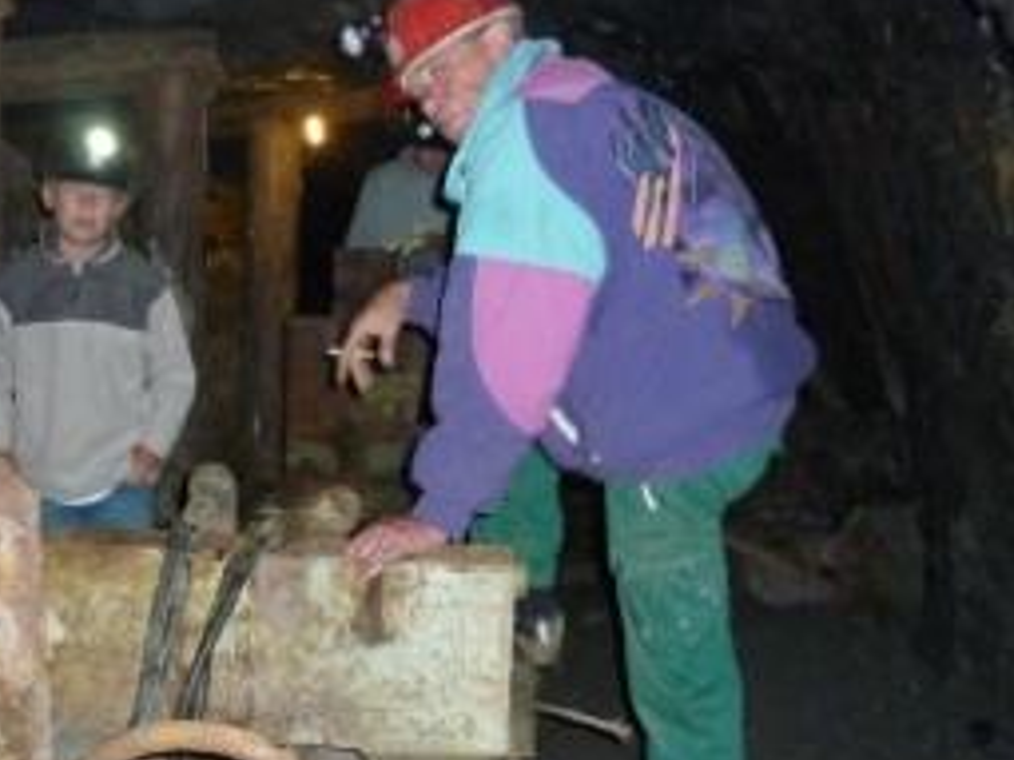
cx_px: 445
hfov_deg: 42.9
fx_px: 1288
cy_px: 521
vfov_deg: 32.5
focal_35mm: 44
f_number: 3.3
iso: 400
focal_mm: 4.1
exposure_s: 1/125
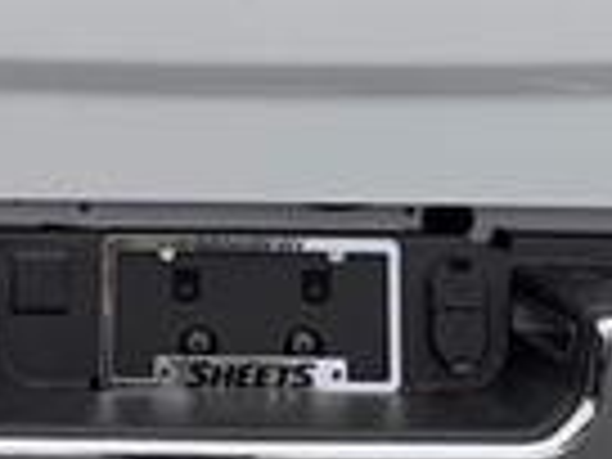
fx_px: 1573
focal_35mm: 89
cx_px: 176
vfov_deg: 16.3
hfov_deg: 21.9
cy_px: 14
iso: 80
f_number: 1.78
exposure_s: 1/1585
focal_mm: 6.76
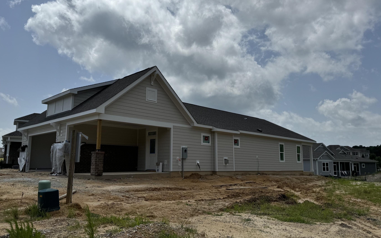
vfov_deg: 44.5
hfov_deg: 66.4
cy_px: 117
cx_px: 175
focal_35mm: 28
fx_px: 291
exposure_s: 1/12346
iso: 80
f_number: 1.78
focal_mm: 6.76
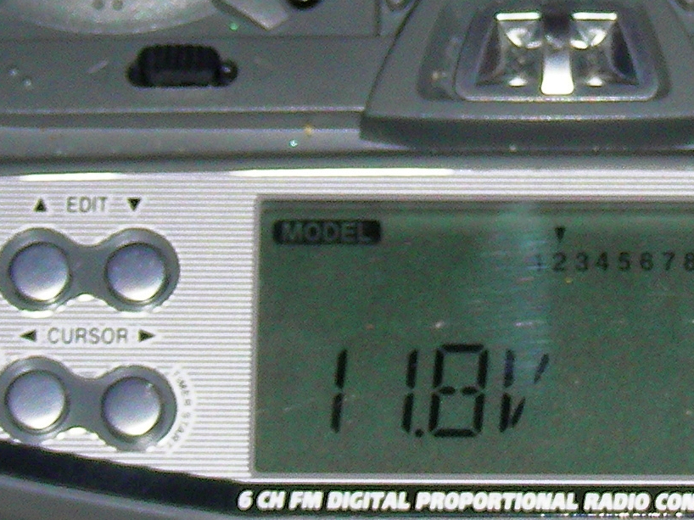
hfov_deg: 7.3
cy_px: -119
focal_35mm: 272
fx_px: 5452
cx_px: 520
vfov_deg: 5.4
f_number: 3.5
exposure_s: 1/60.1
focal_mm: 13.2
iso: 50
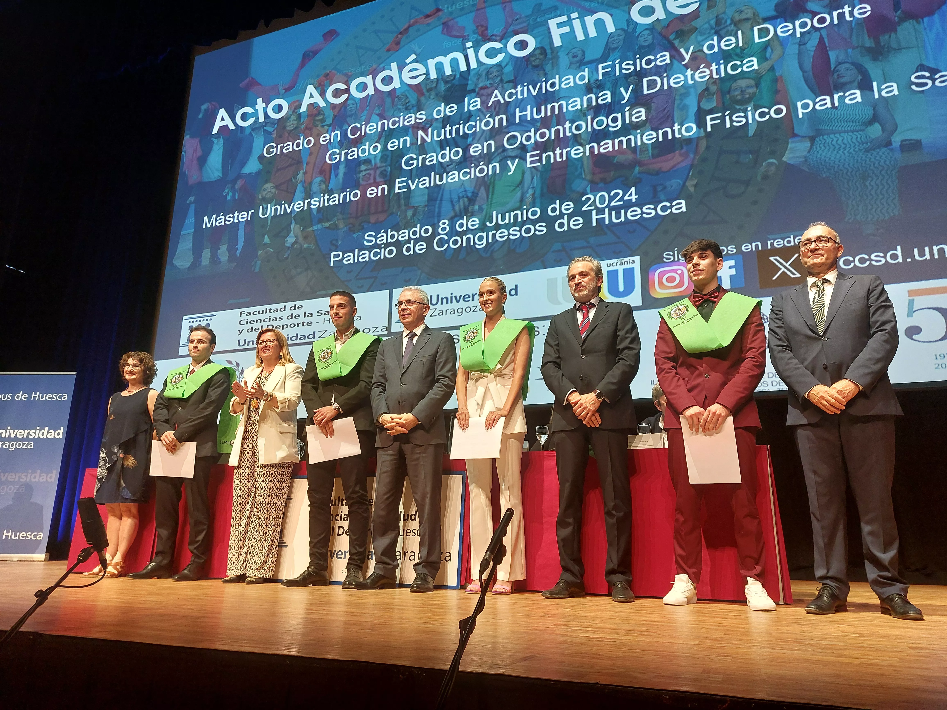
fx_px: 684
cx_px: 474
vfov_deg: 54.9
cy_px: 355
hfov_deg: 69.4
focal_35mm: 25
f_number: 1.8
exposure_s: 1/50
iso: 125
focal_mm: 5.23
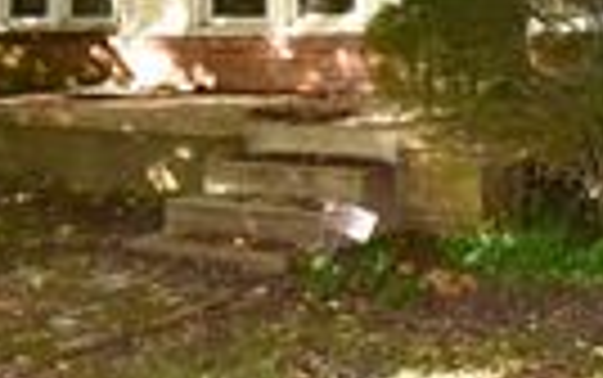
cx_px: 666
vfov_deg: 20.1
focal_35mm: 57
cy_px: -164
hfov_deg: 31.5
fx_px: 938
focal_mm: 10
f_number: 14
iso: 800
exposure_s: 1/80
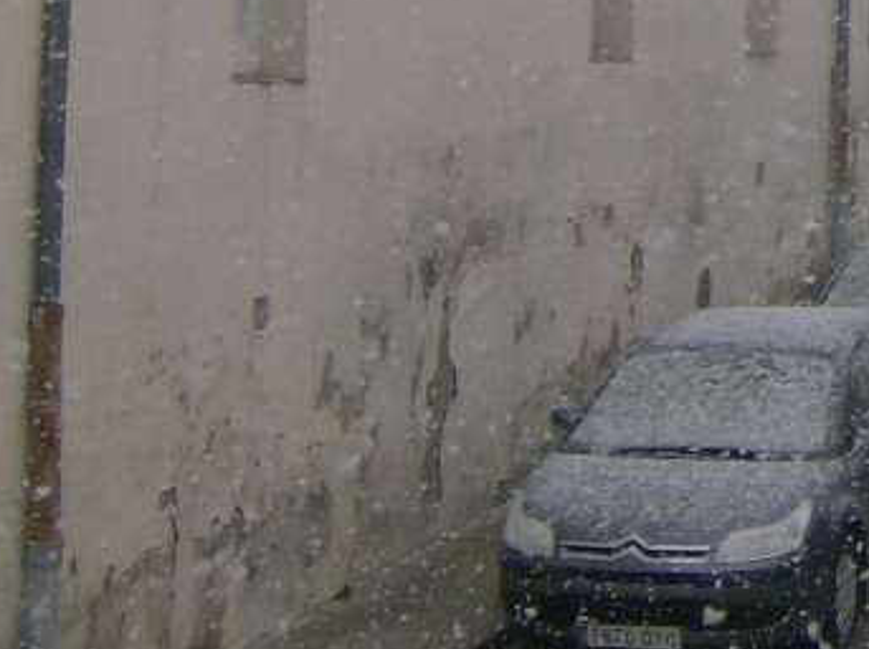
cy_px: -487
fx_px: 3383
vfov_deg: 10.4
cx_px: 1226
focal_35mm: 135
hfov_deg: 13.9
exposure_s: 1/446
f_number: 2.8
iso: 100
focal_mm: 6
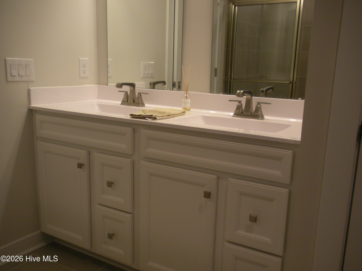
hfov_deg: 52.6
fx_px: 366
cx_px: 181
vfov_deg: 40.7
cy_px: 136
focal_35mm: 35
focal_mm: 6.3
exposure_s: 1/65.5
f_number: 3.5
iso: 223
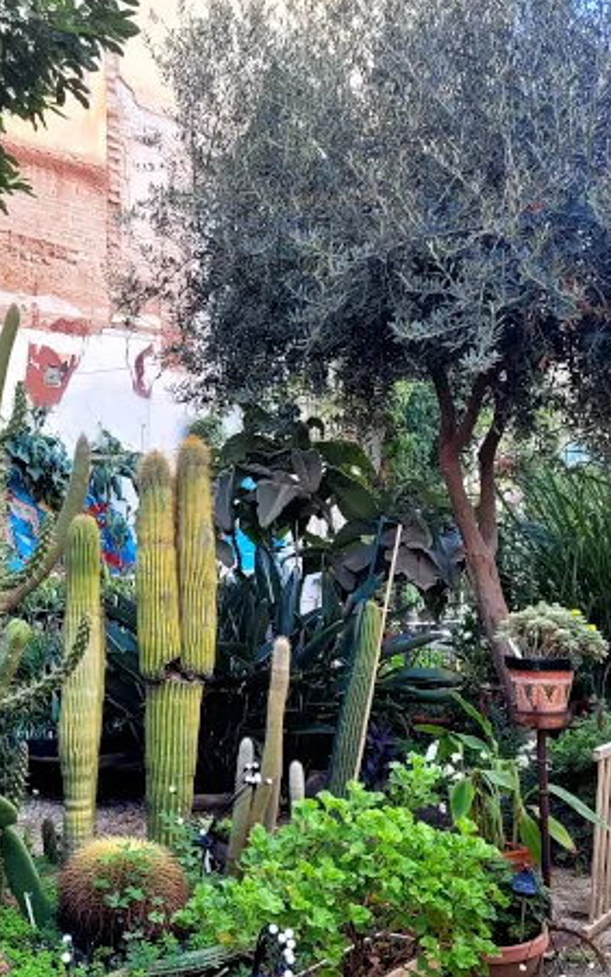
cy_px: 480
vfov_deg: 43.5
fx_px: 1224
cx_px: 135
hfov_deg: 27.5
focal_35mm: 46
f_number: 1.8
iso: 40
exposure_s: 1/161
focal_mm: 5.4
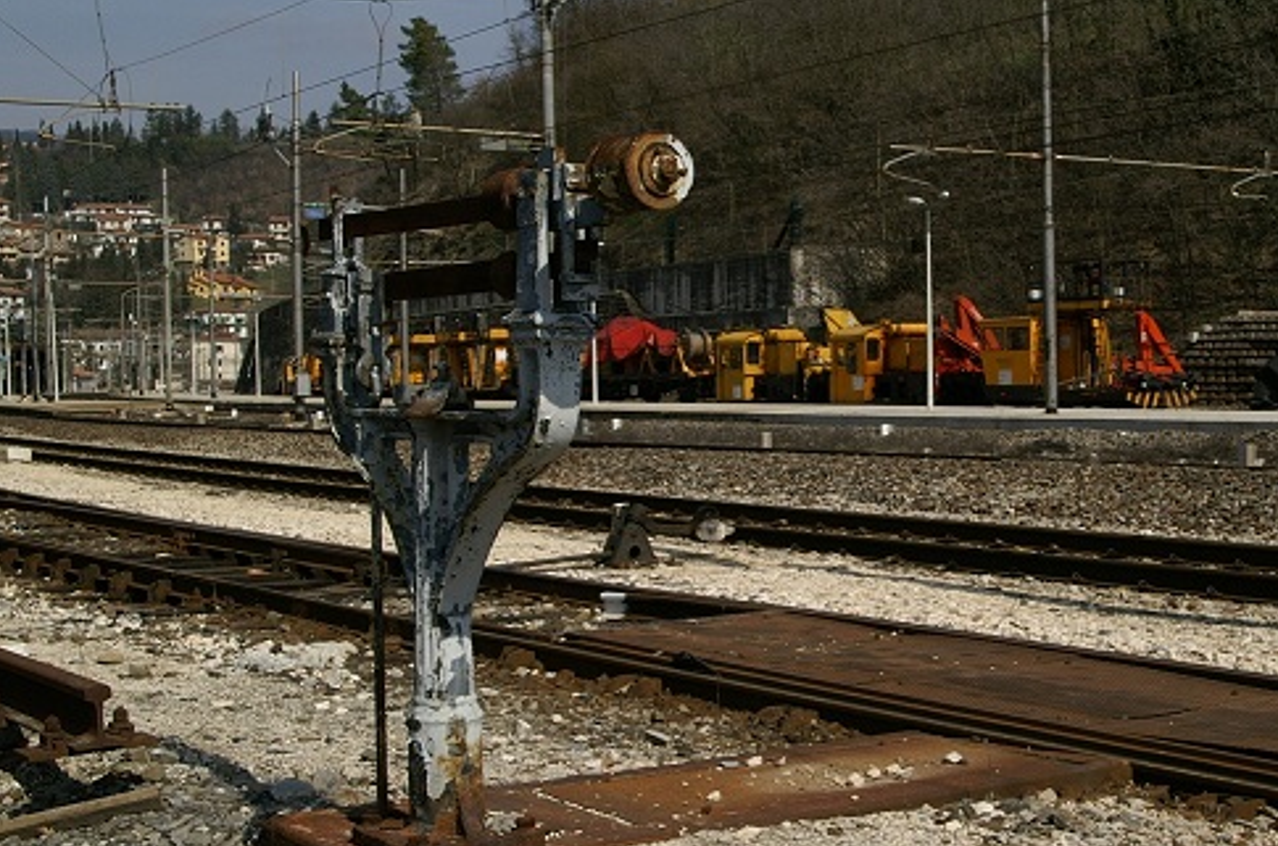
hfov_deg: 36.0
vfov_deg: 24.5
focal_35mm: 55
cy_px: 447
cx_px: 826
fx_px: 1948
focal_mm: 28
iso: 100
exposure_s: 1/250
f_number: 11
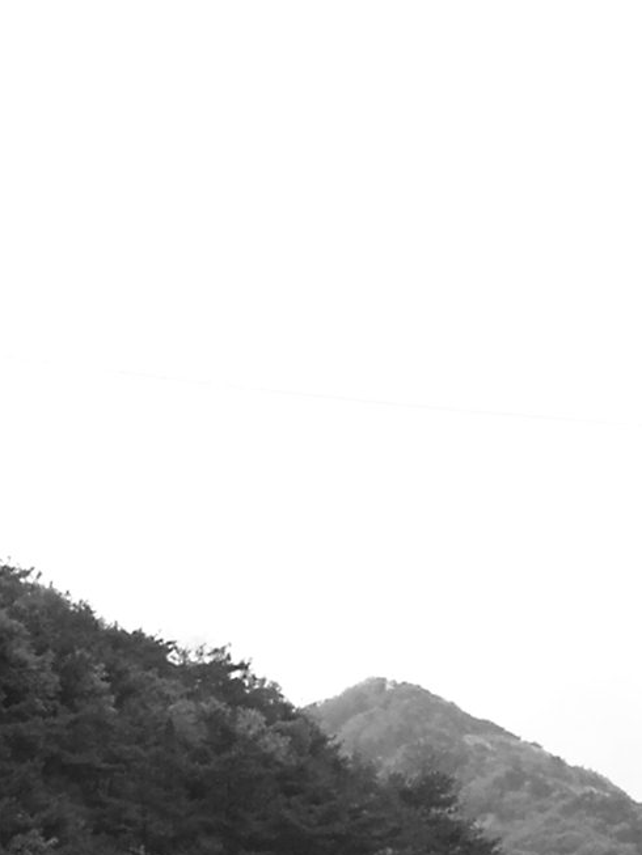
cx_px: 586
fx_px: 2966
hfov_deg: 12.3
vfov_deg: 15.8
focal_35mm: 120
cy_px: 1029
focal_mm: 5.6
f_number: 2.7
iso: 80
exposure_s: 1/632
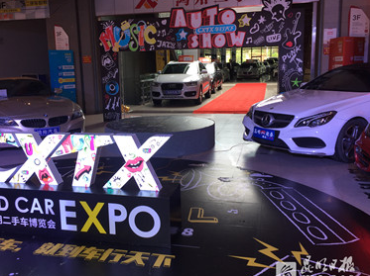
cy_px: 139
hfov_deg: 52.6
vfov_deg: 40.6
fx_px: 374
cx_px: 167
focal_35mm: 35
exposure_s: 1/50
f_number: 2.2
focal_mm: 4.15
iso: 32
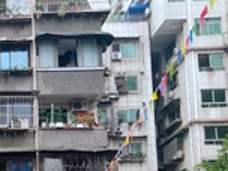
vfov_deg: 14.4
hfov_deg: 18.0
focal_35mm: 99
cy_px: 212
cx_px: -96
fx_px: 652
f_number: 1.8
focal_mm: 3.95
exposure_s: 1/566
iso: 104
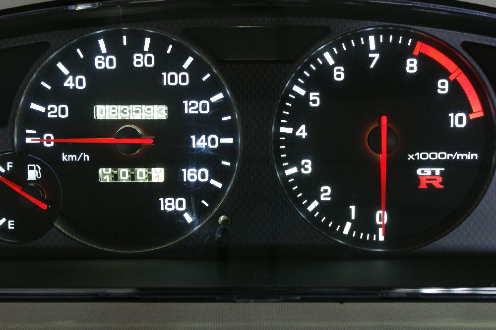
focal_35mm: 68
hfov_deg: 29.9
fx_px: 929
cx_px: 248
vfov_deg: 20.1
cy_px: 165
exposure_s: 1/4
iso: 400
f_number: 5.6
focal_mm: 45
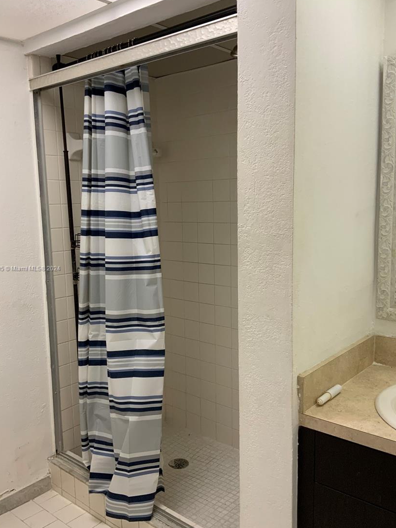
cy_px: 269
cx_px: 190
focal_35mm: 32
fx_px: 488
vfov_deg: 56.8
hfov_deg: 44.2
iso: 50
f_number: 1.8
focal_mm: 3
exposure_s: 1/60
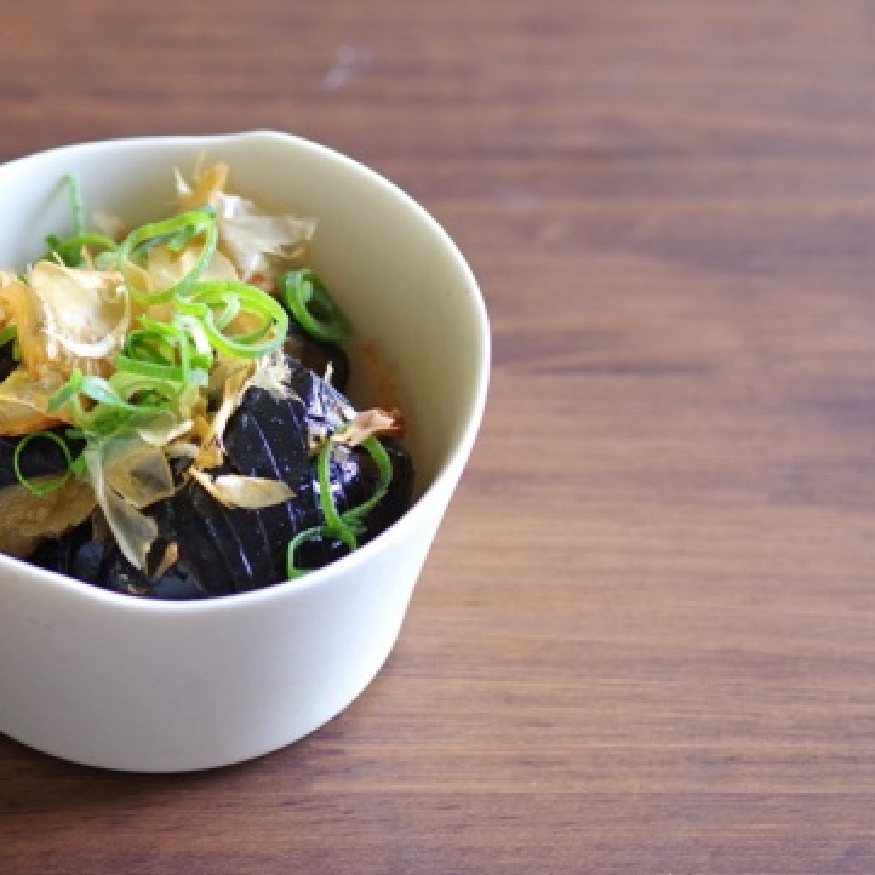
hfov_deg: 15.3
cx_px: 165
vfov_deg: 15.4
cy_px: 390
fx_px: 3232
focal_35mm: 113
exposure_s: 1/13
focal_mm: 50
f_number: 3.5
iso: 800
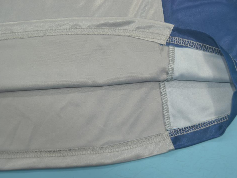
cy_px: 89
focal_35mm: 48
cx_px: 120
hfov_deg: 40.0
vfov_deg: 30.6
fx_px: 326
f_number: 4.5
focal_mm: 29
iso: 200
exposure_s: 1/60
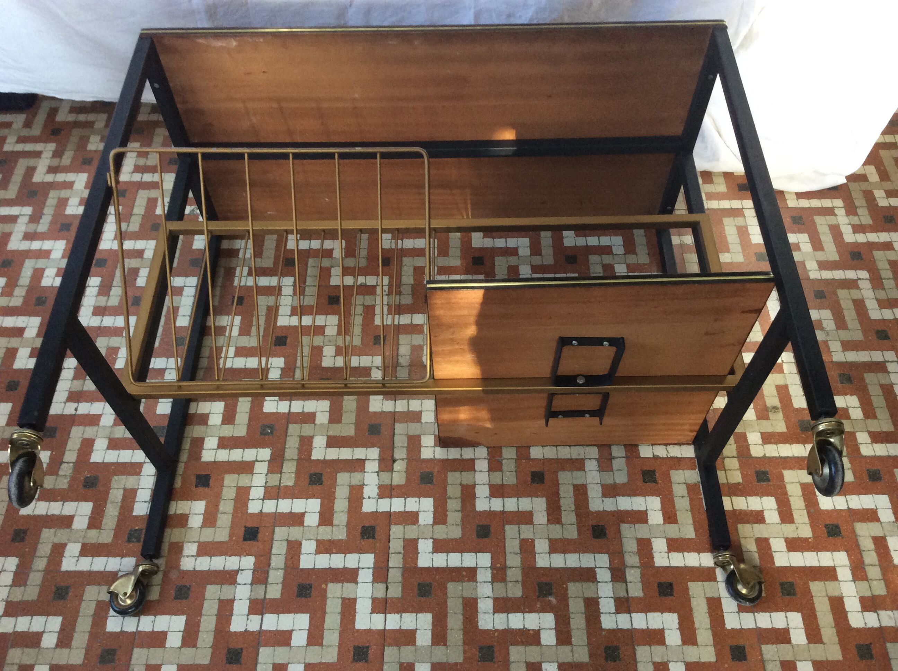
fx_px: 829
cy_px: 336
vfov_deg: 44.1
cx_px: 449
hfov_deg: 56.9
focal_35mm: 32
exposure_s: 1/25
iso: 125
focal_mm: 3.3
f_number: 2.4
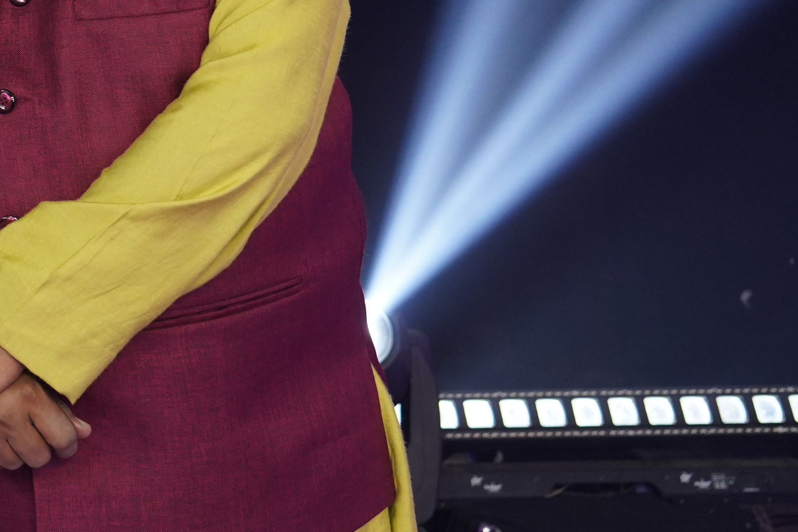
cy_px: -137
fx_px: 1950
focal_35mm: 88
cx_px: -311
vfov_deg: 14.9
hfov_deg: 20.6
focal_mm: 31
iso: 1600
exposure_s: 1/125
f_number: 5
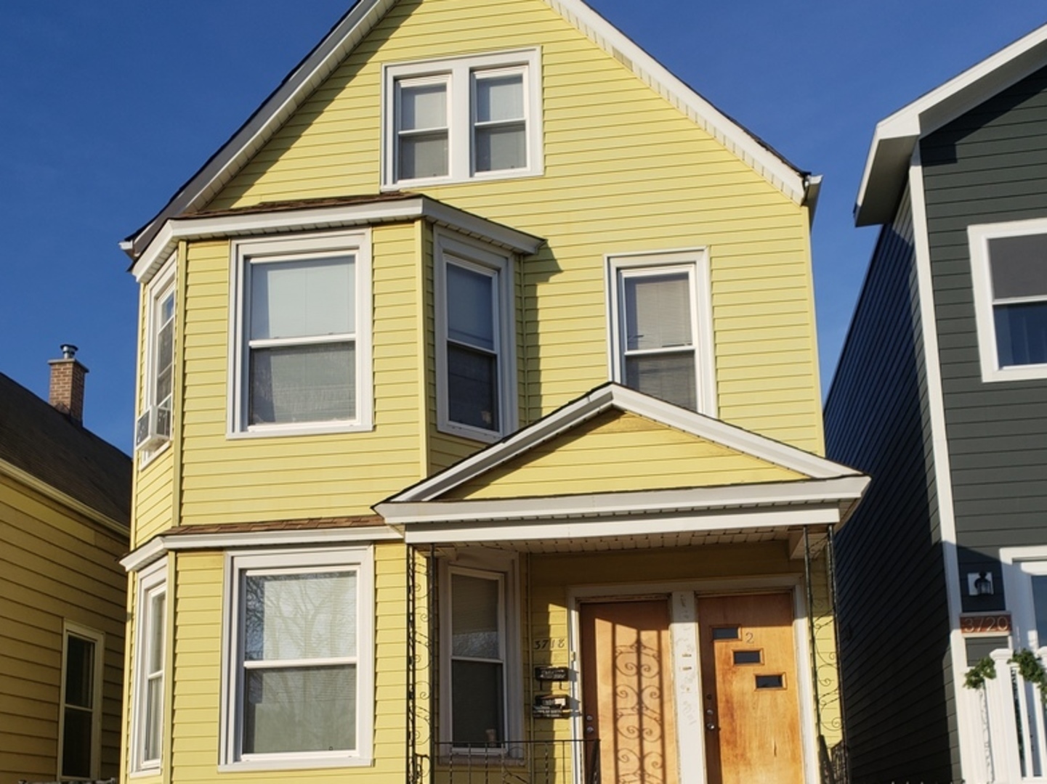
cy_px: 392
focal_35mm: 26
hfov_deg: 67.3
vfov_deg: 53.0
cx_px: 524
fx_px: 786
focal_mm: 4.3
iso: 50
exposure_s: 1/1488
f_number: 2.4
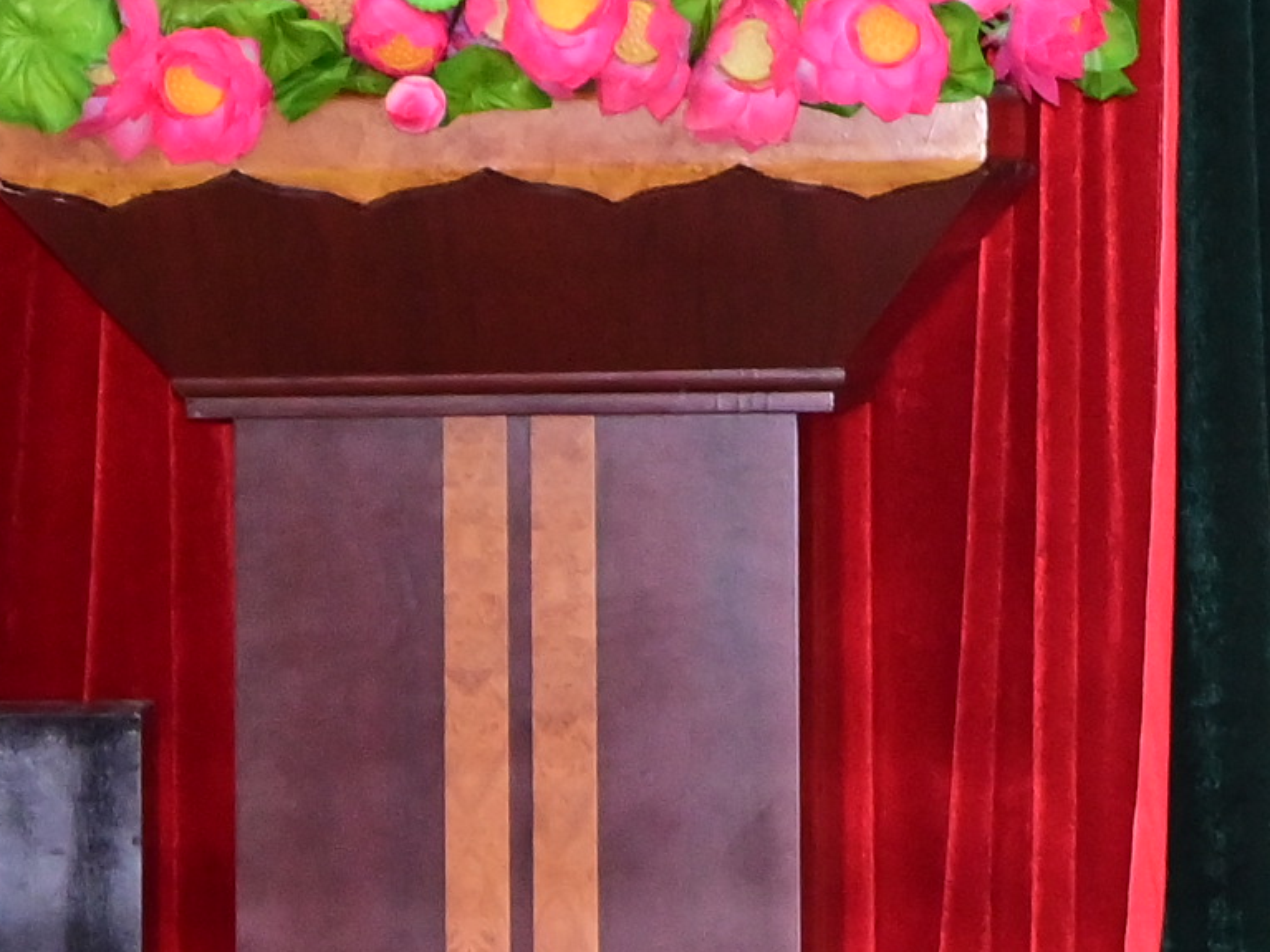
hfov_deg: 6.7
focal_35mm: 288
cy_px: -167
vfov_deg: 5.1
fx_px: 10565
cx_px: 2307
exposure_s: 1/200
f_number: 5
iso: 3200
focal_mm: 52
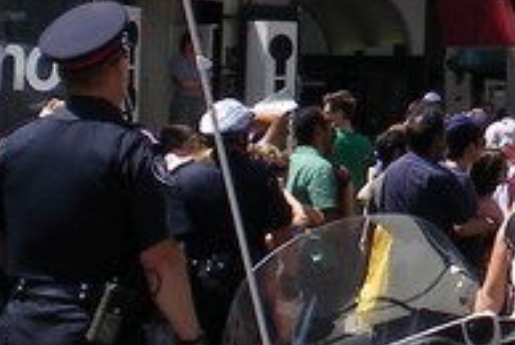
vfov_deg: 6.3
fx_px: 3066
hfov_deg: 9.3
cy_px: -220
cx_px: 796
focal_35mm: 214
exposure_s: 1/200
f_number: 5.2
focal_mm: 8.4
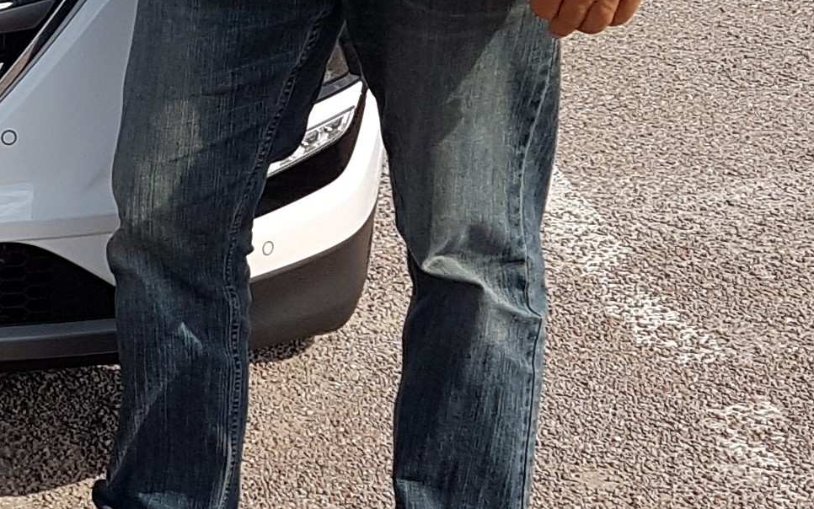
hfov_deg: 16.3
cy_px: -83
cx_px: -459
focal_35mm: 115
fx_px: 2551
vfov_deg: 11.2
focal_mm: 4.2
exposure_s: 1/2036
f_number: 1.7
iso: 40
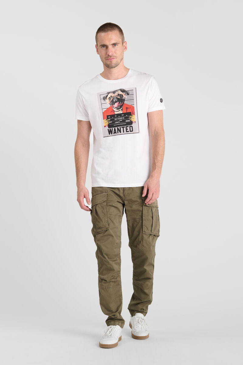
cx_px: 122
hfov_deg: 27.0
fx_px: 506
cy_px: 182
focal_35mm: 50
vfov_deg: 39.6
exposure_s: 1/160
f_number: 9
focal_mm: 50
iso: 100
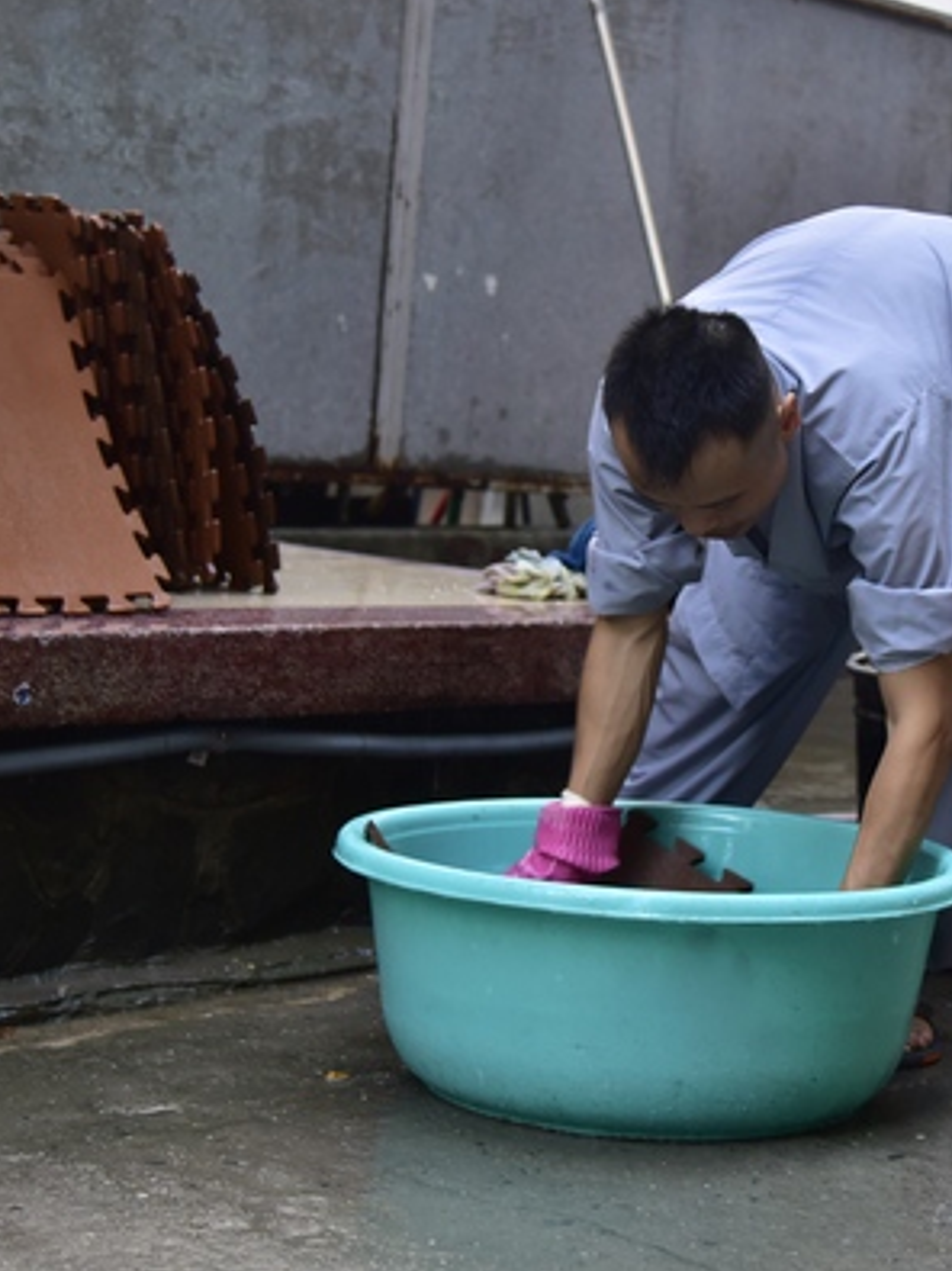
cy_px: 579
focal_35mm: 76
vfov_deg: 25.7
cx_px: 611
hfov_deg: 19.3
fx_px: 2788
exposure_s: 1/50
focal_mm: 48
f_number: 4
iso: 800
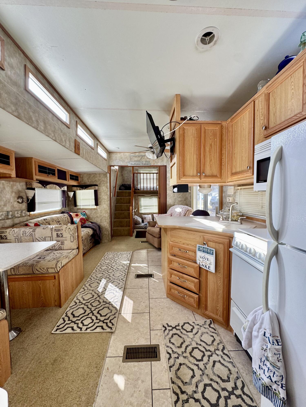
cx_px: 153
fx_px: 165
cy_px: 204
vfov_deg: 102.1
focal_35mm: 14
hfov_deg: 85.7
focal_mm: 2.22
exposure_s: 1/99
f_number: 2.2
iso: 64
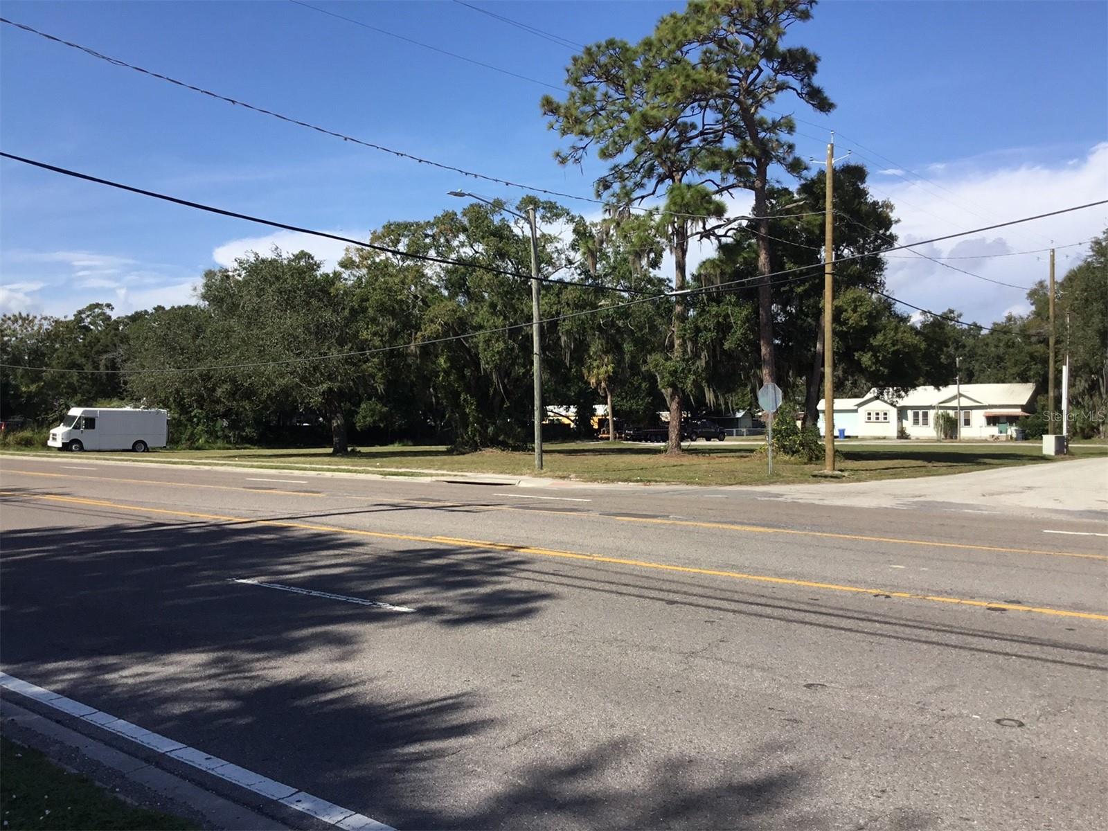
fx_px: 992
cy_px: 416
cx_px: 554
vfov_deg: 45.4
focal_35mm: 31
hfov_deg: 58.4
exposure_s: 1/1359
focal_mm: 3.3
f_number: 2.4
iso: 25
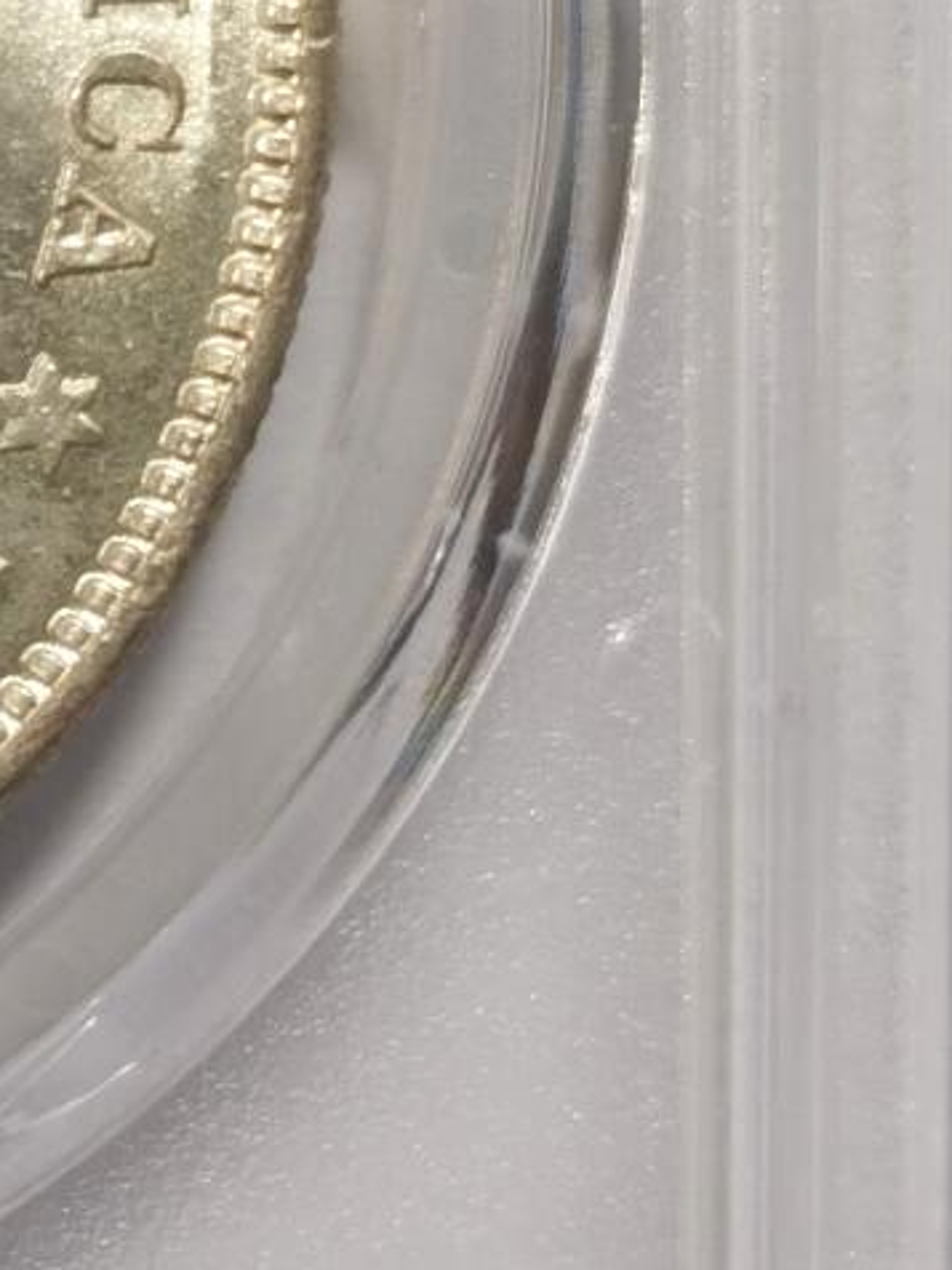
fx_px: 7480
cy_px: 686
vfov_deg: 9.7
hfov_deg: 7.1
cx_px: -763
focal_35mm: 204
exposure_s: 1/100
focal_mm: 5.56
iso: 80
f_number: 16
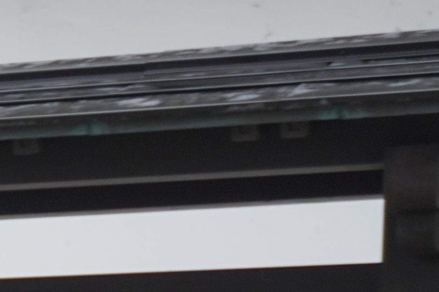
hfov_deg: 6.9
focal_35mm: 268
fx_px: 3268
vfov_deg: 4.9
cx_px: -870
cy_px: 879
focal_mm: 29
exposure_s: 1/160
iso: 250
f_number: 4.5
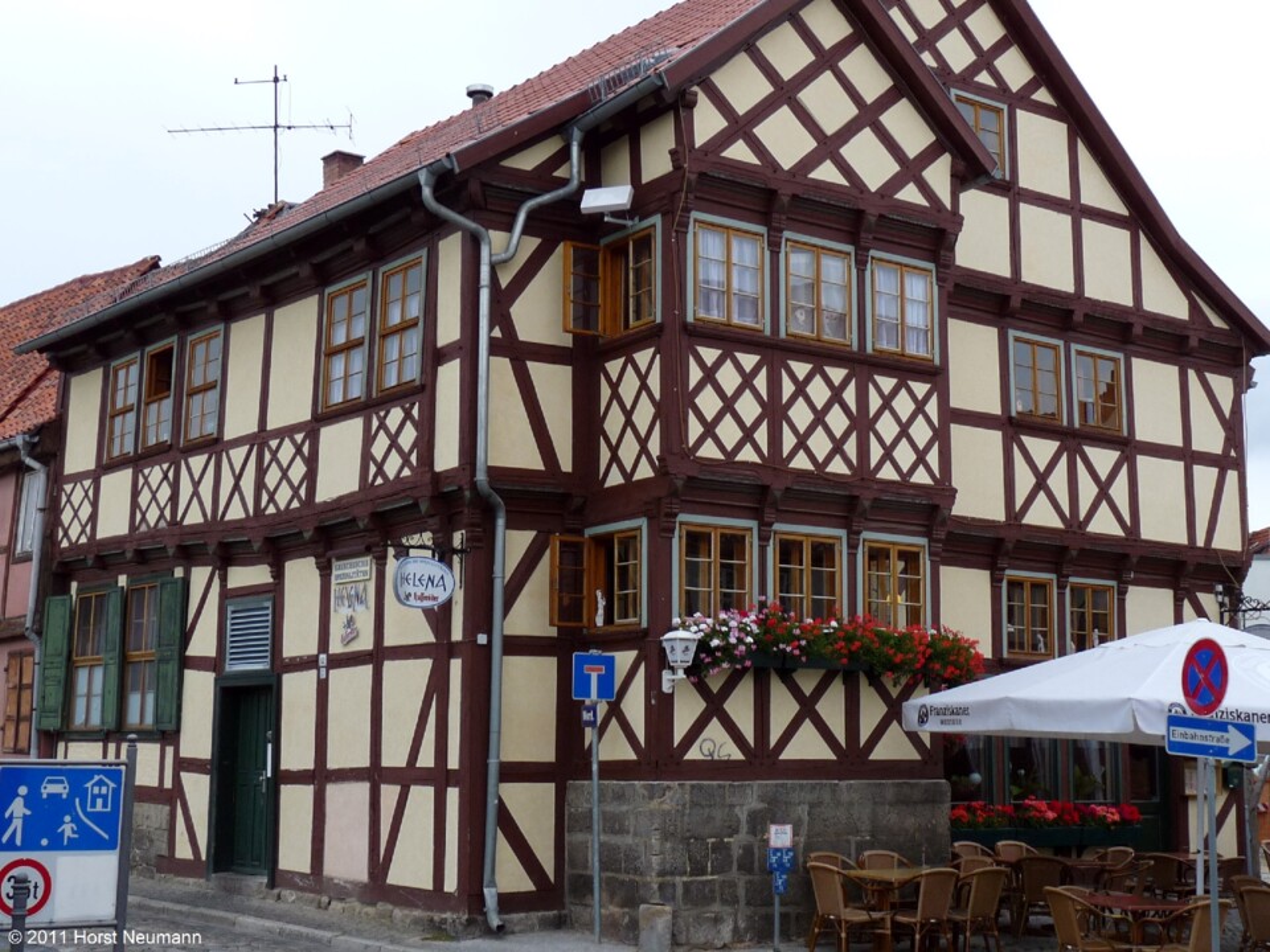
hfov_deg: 38.9
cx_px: 635
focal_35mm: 49
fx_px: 1798
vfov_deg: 29.7
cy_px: 476
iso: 100
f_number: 4
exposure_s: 1/125
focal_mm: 6.2
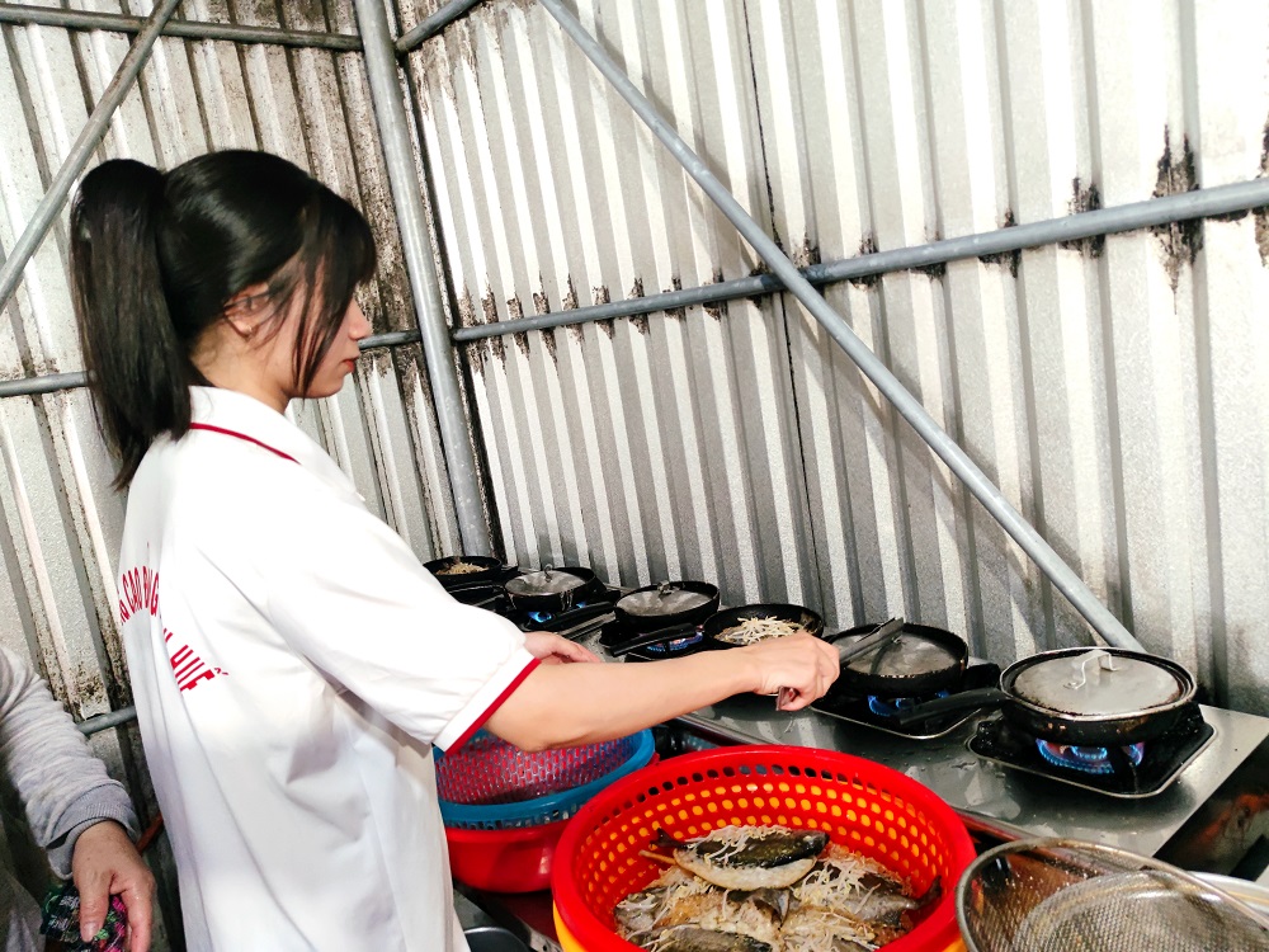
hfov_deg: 71.6
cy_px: 476
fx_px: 880
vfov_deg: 56.8
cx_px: 634
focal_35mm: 24
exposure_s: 1/100
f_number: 1.69
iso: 363
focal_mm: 6.72
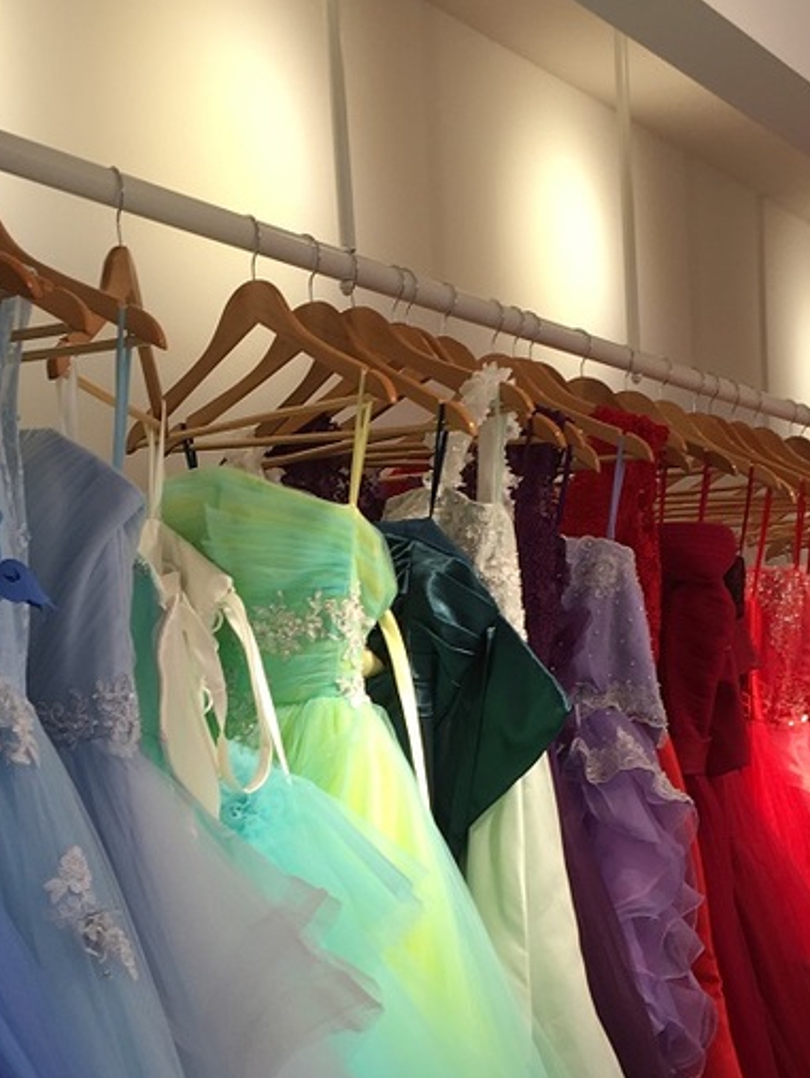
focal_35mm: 64
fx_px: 1994
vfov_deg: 29.5
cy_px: 877
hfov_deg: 22.9
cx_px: 353
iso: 25
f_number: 2.2
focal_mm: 4.15
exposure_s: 1/60
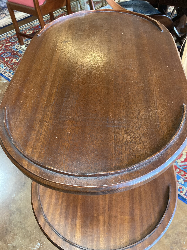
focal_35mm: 28
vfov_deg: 63.4
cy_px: 125
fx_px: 202
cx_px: 94
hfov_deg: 49.7
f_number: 1.8
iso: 320
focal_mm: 3.99
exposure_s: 1/60
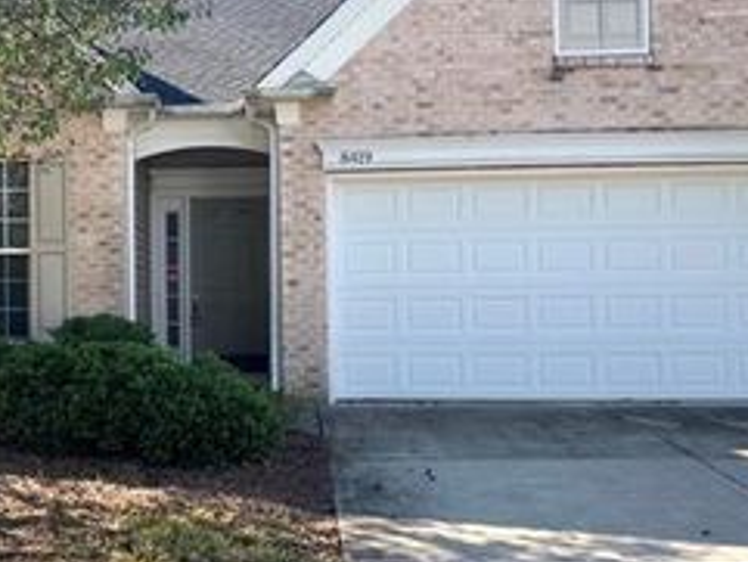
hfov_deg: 34.6
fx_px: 1167
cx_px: 171
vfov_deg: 27.0
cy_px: 331
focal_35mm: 54
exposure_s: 1/442
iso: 25
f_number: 1.8
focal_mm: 4.25
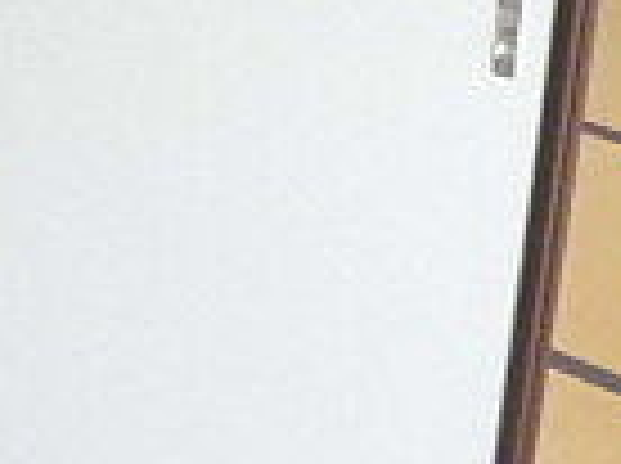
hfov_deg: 13.5
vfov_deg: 11.6
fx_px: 2167
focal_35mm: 121
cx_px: -684
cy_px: -257
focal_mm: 4.7
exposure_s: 1/100
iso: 100
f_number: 2.8
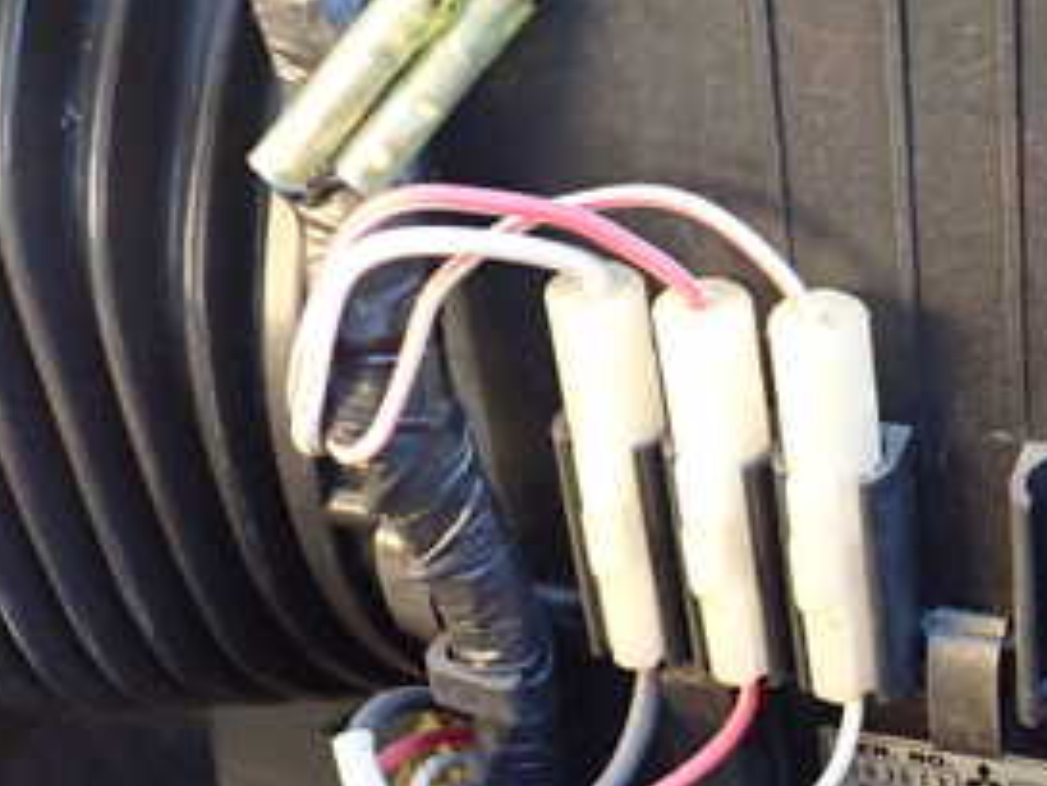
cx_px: 1028
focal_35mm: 66
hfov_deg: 27.8
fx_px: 1997
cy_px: 364
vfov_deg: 22.3
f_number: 2.3
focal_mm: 5.4
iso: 800
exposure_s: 1/30
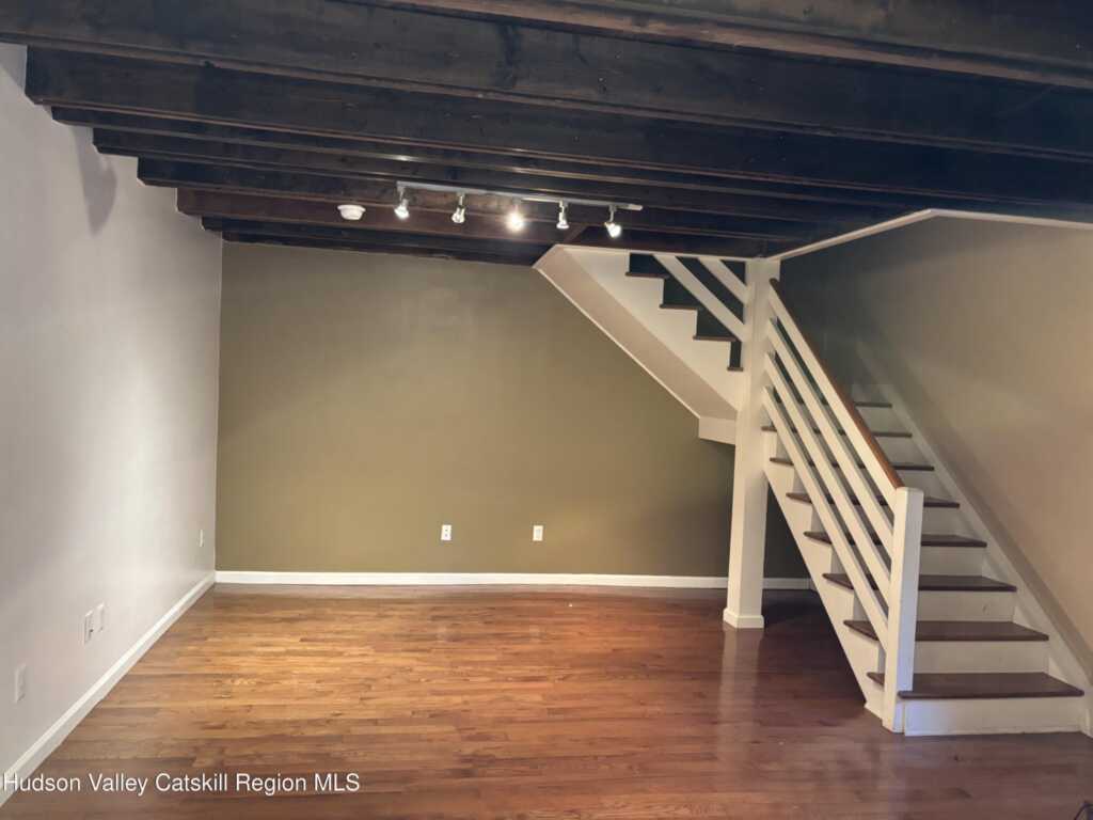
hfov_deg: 67.3
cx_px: 546
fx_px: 821
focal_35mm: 26
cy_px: 410
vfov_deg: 53.1
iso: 400
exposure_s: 1/40
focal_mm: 5.96
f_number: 1.6
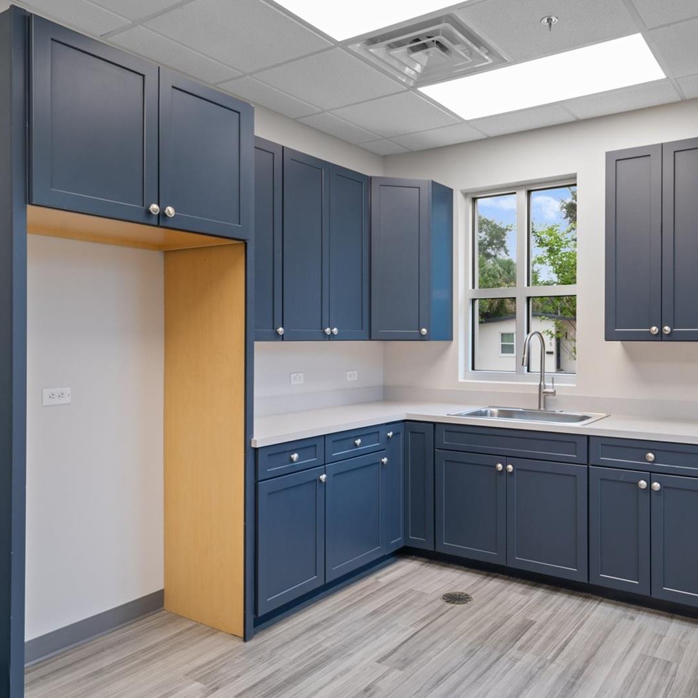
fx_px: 593
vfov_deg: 60.9
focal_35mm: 26
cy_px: 345
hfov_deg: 60.4
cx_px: 424
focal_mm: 20
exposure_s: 1/2
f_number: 8
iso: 320
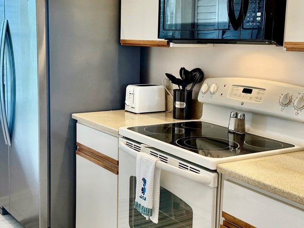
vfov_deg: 29.1
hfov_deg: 38.2
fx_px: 439
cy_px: 100
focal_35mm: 50
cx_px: 143
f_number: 1.78
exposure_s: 1/239
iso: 100
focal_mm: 6.76
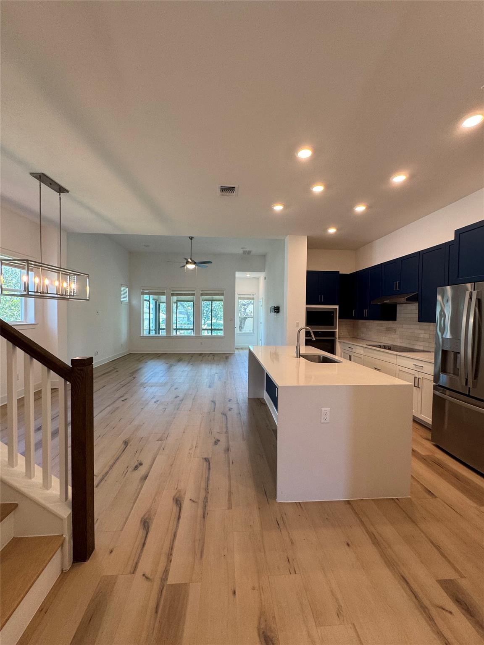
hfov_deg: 85.7
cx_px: 242
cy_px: 322
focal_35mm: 14
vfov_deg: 102.1
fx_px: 261
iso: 125
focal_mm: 2.22
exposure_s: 1/120
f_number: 2.2
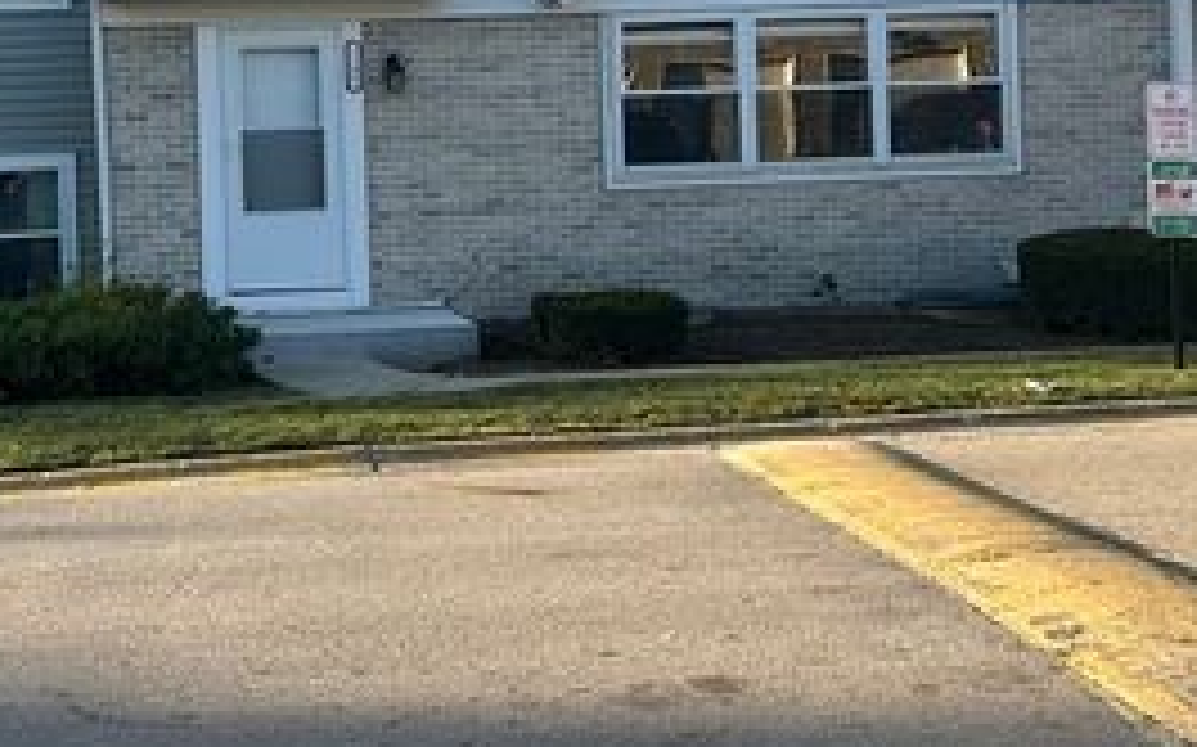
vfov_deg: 18.5
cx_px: 356
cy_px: 79
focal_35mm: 69
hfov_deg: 29.5
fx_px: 2250
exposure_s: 1/1468
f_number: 1.5
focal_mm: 5.7
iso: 50
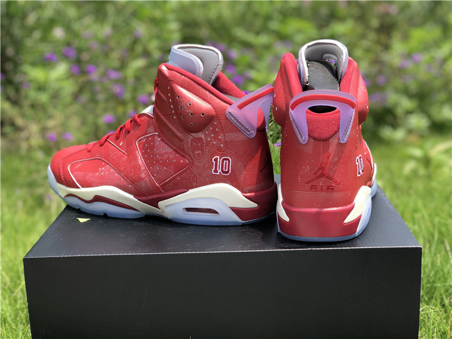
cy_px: 170
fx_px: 679
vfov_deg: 28.0
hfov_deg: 36.8
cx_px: 226
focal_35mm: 52
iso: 16
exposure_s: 1/400
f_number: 2.4
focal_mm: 6
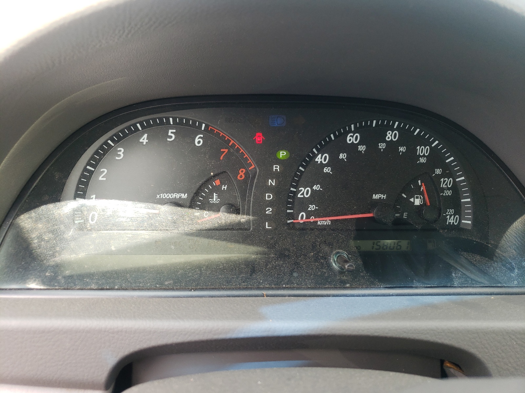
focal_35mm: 26
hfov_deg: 67.3
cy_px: 196
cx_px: 262
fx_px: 394
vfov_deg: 53.1
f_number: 1.5
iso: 50
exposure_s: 1/189
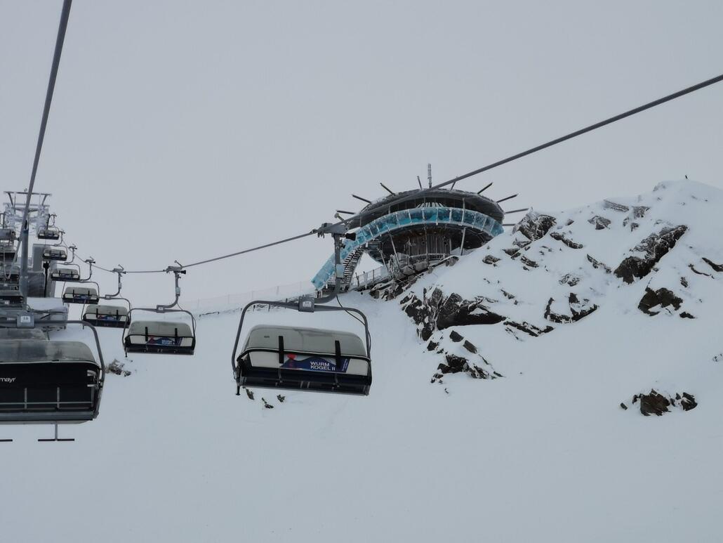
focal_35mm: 108
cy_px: 272
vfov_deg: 13.7
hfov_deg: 18.2
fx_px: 2256
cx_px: 362
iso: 50
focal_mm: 7.48
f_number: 2.4
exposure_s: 1/3175
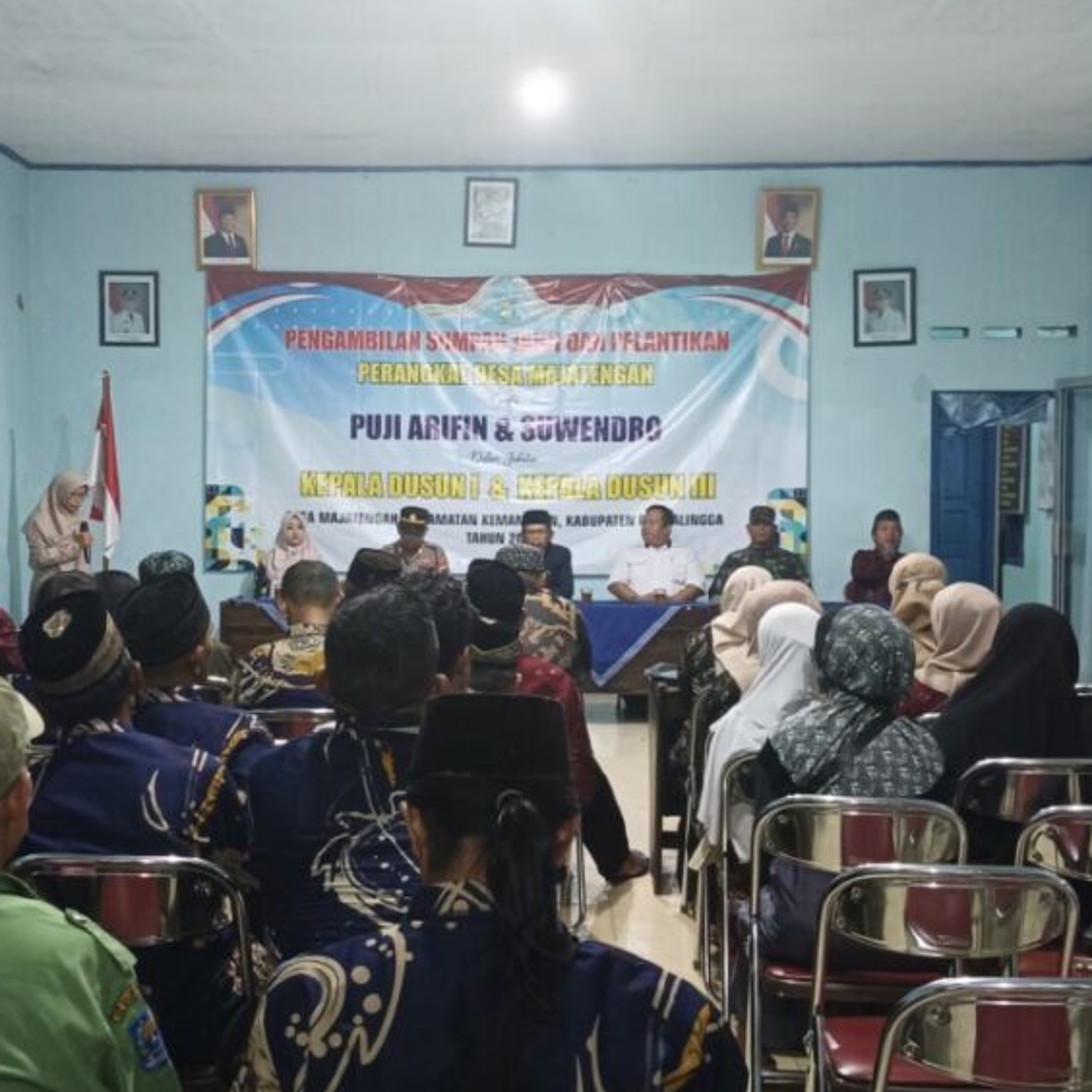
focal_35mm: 53
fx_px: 1892
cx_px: 440
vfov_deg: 32.2
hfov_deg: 32.1
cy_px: 548
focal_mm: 4.84
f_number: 1.8
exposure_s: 1/25
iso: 1000
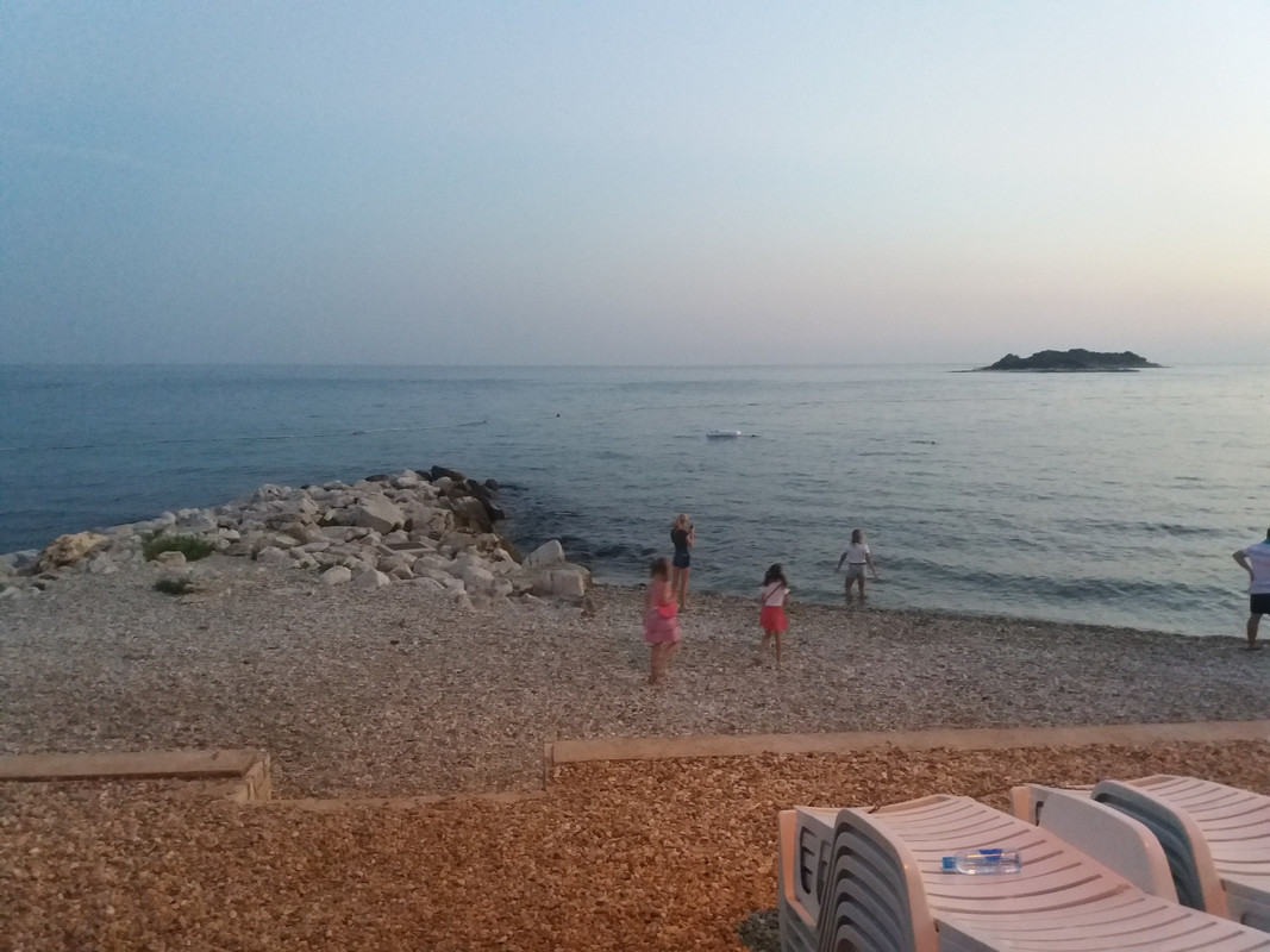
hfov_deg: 63.4
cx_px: 635
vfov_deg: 49.7
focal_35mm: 28
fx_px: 1027
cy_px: 476
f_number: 1.9
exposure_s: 1/17
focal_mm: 3.7
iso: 400
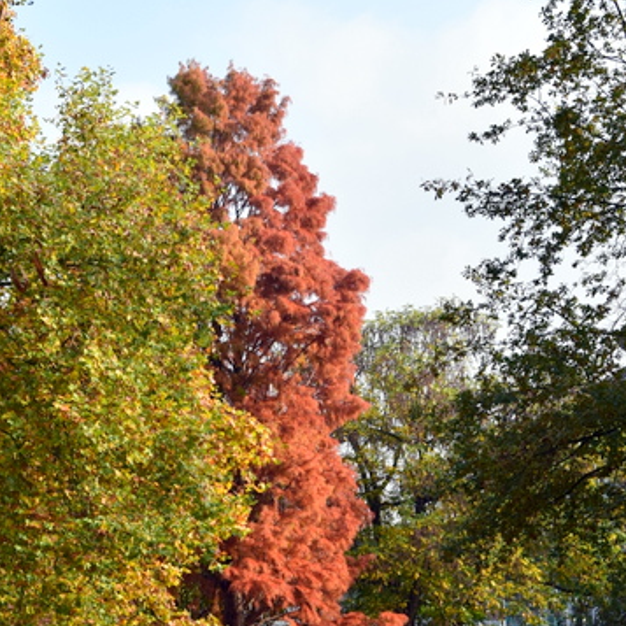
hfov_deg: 17.3
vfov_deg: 17.3
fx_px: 2045
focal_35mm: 100
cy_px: 502
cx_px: 188
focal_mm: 35
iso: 400
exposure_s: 1/250
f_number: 10
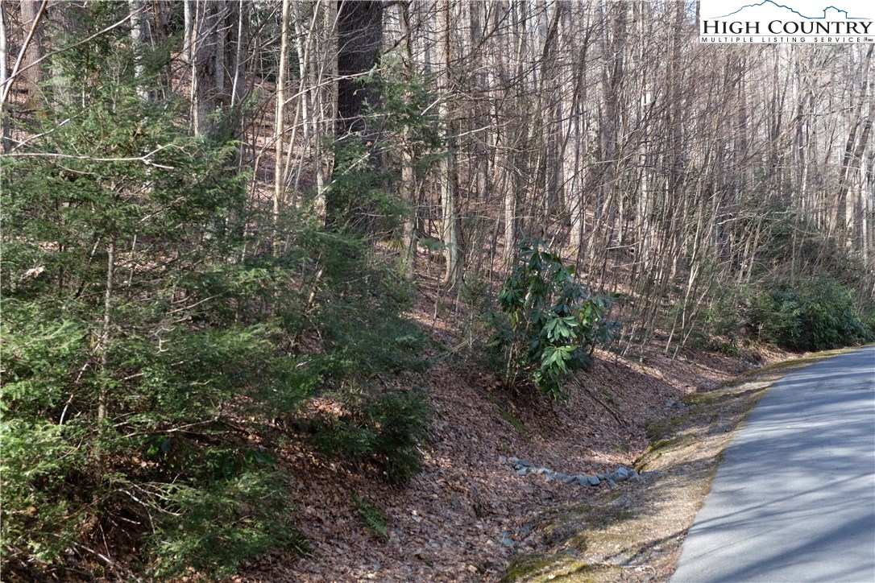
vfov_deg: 28.1
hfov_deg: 41.1
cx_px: 438
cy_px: 292
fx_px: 1167
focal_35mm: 48
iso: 200
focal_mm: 32
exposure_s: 1/125
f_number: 5
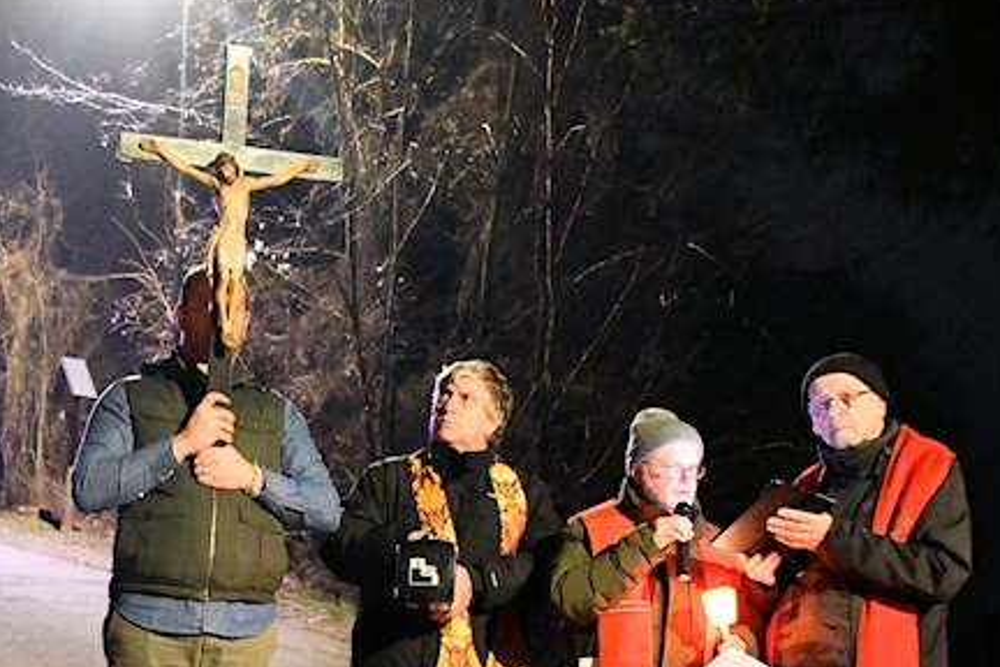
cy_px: 564
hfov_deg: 31.2
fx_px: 1750
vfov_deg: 21.2
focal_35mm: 63
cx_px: 215
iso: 12800
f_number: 3.8
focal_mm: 23
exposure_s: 1/25
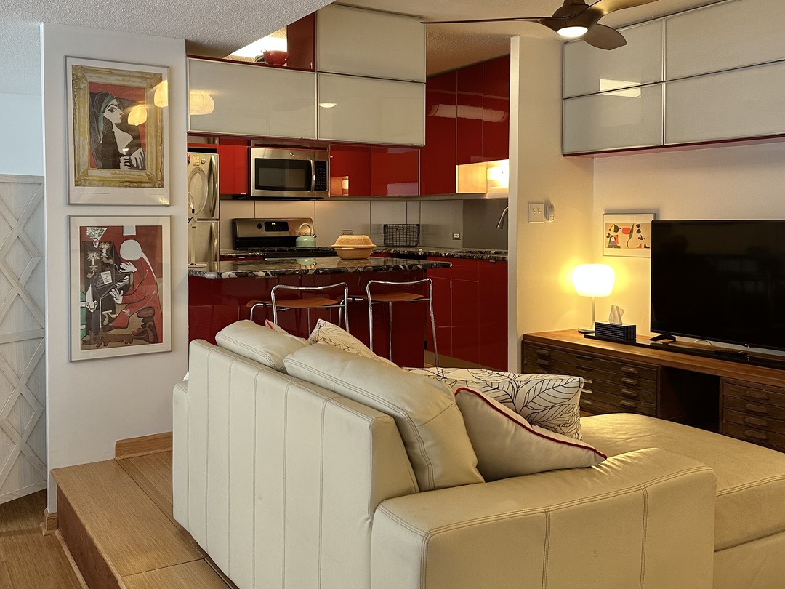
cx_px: 308
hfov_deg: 56.3
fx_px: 726
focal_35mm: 32
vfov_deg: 44.0
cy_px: 245
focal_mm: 6.86
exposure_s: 1/60
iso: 200
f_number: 1.78
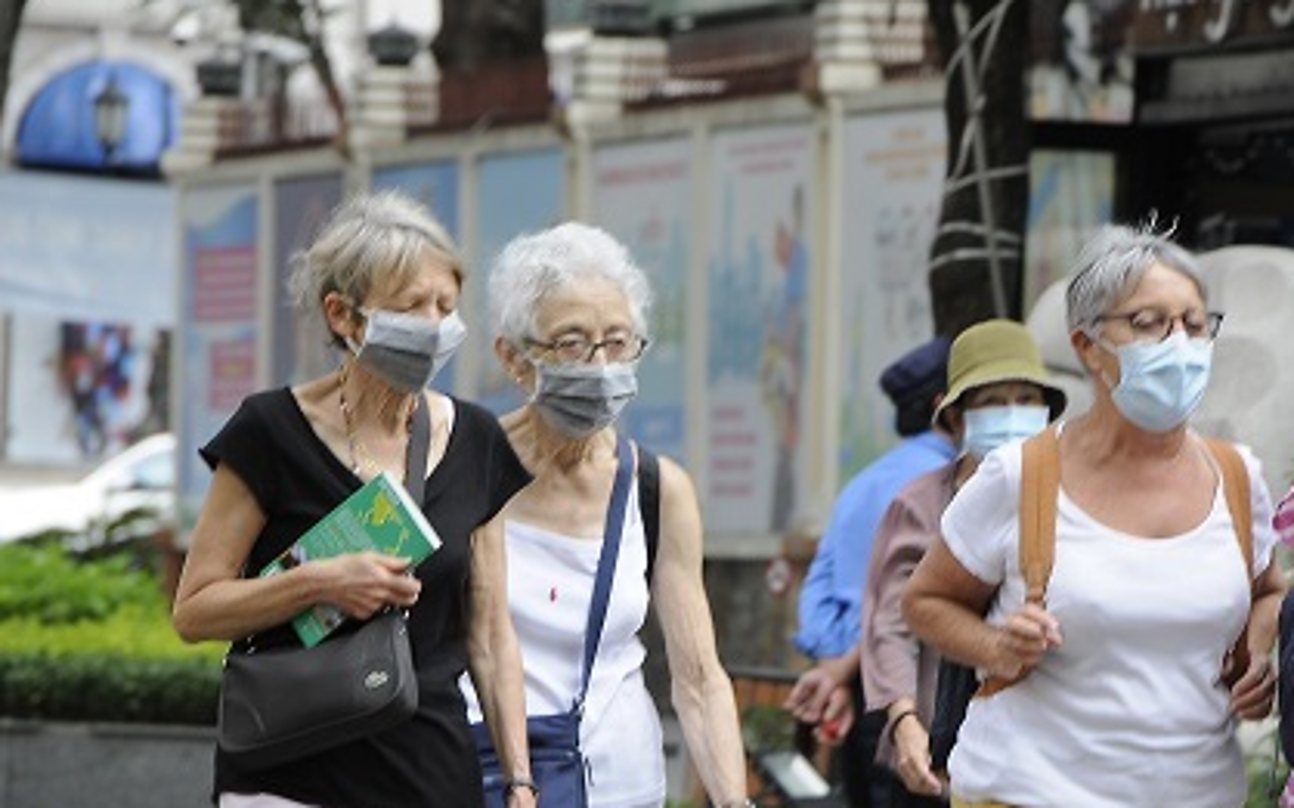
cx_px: 904
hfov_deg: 5.2
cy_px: 551
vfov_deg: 3.2
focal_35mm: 406
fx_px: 14305
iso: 200
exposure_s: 1/160
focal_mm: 185
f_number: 6.3
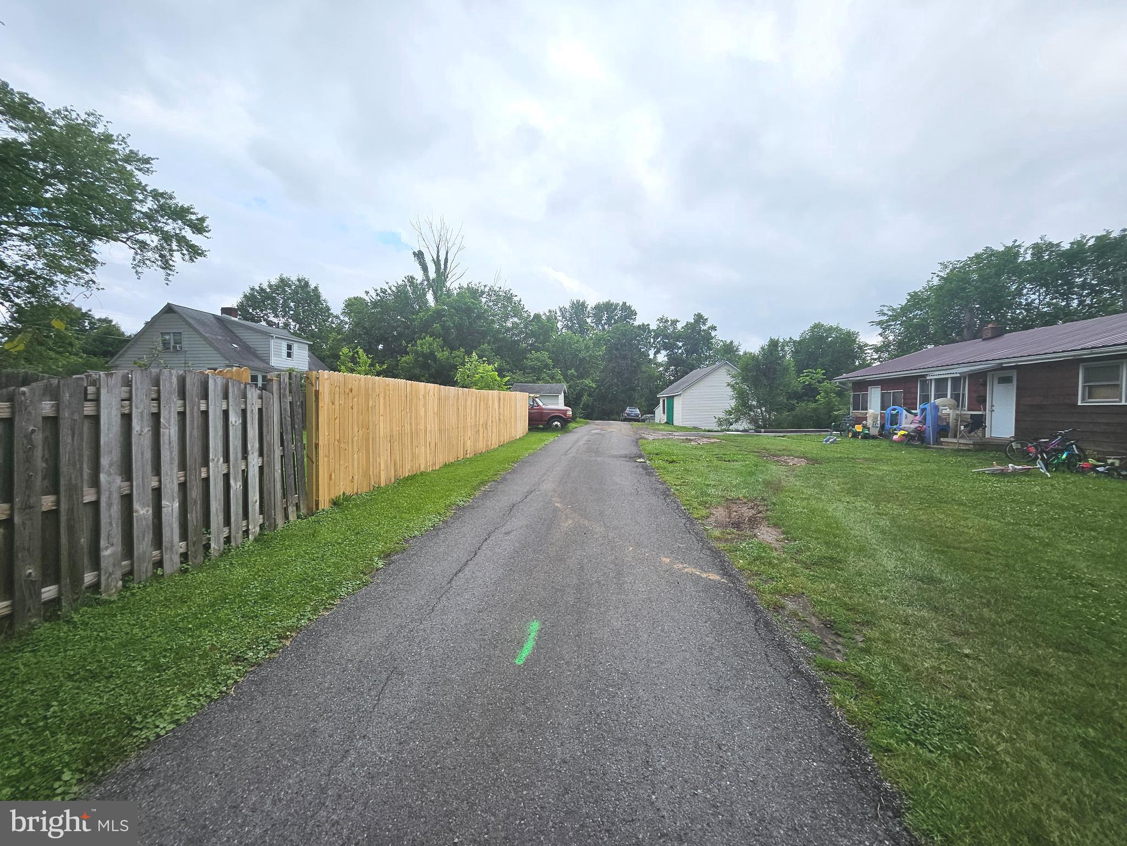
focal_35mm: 13
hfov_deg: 106.2
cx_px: 564
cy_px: 423
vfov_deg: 89.9
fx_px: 423
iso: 32
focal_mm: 1.74
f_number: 2.2
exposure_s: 1/841
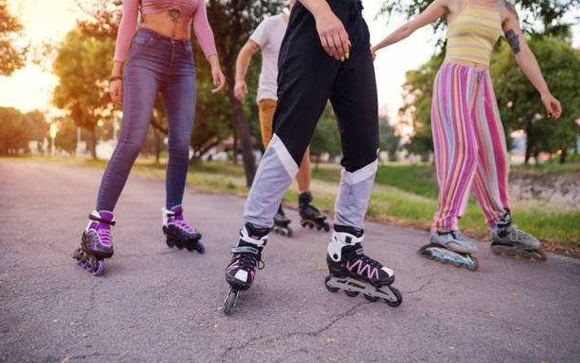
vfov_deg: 49.2
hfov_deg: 72.5
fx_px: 395
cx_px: 292
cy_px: 168
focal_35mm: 25
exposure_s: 1/250
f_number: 1.4
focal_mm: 24
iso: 1600
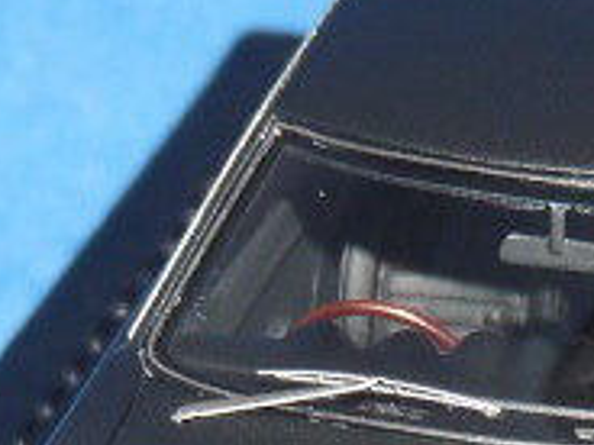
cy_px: 603
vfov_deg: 3.0
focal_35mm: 497
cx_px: 439
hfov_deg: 4.0
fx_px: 8528
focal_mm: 14.4
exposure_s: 1/40
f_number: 3.4
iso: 100
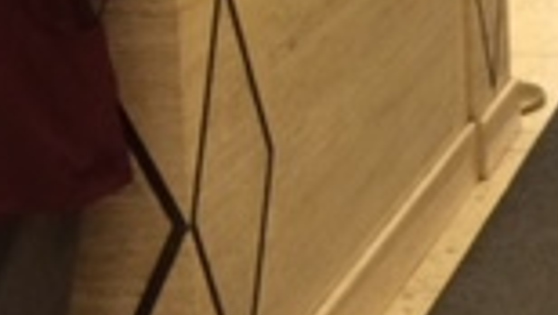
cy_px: -163
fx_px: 1940
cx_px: 819
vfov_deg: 9.0
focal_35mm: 131
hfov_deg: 15.2
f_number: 2.2
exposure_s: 1/30
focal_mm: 4.15
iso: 125
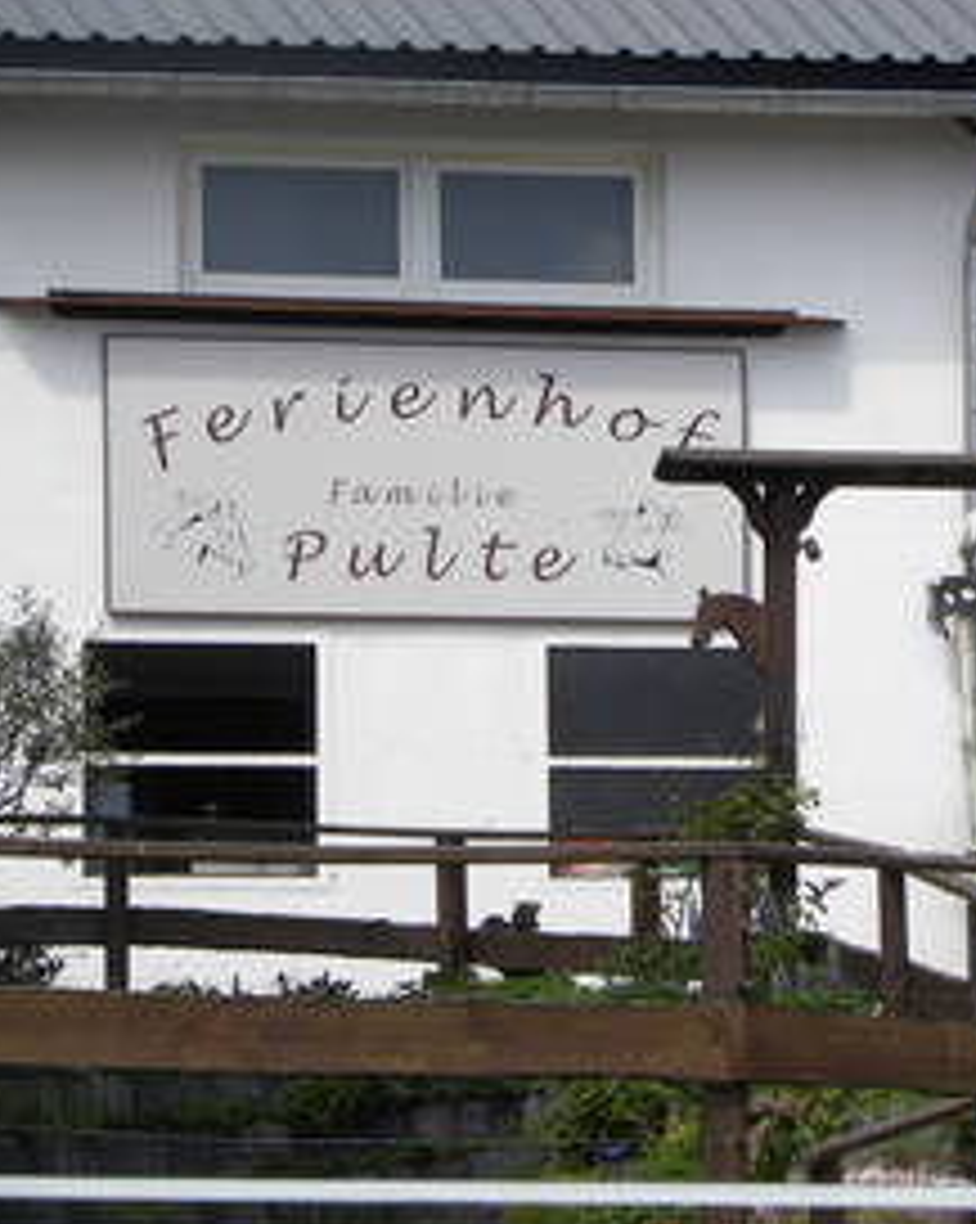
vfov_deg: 4.6
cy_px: 612
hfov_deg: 3.7
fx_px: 15118
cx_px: 792
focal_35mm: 418
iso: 64
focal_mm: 51.8
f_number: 5.6
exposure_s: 1/300
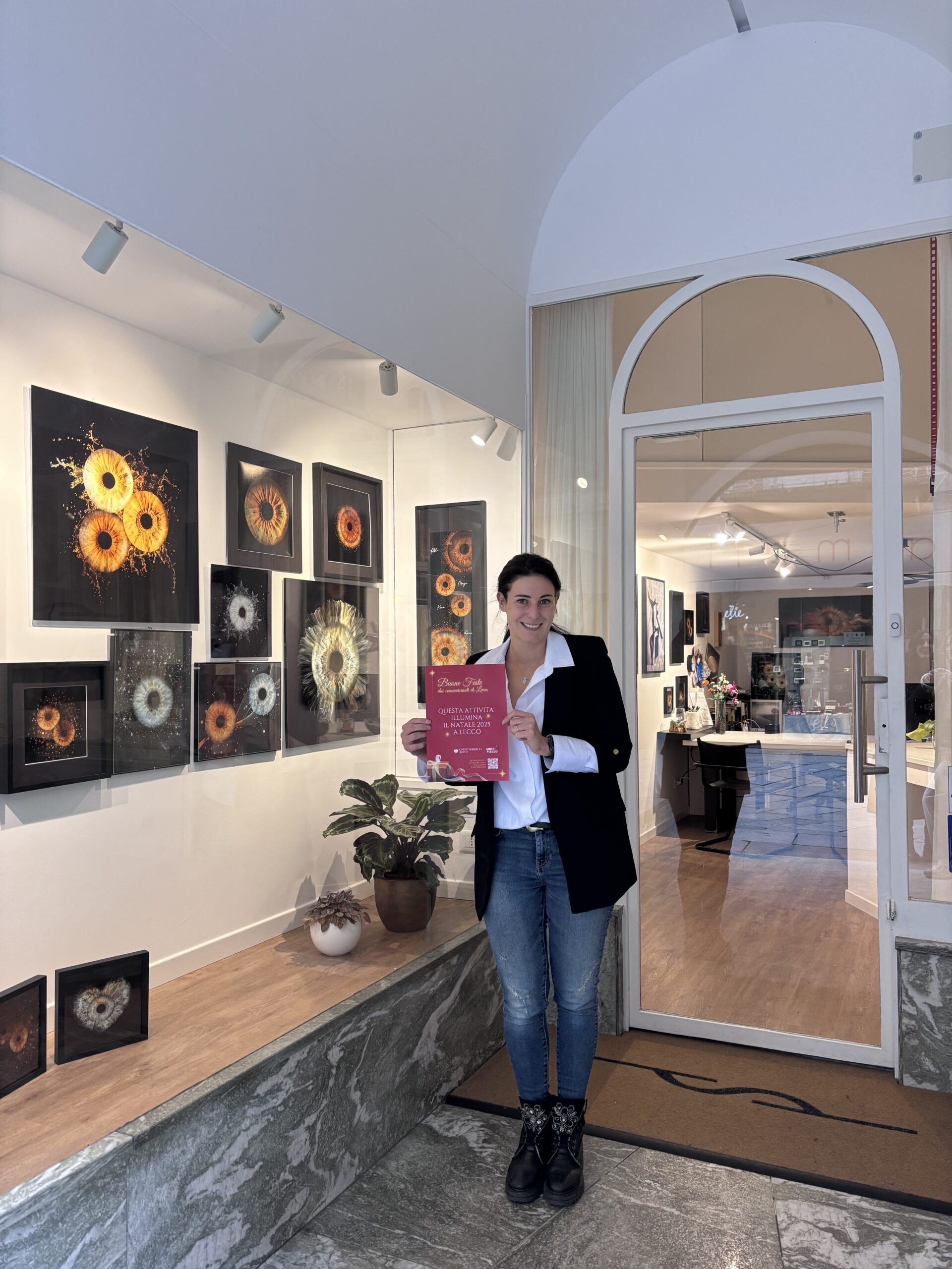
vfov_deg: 67.3
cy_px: 634
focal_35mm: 26
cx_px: 476
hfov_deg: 53.1
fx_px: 953
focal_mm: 5.96
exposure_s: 1/50
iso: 160
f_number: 1.6
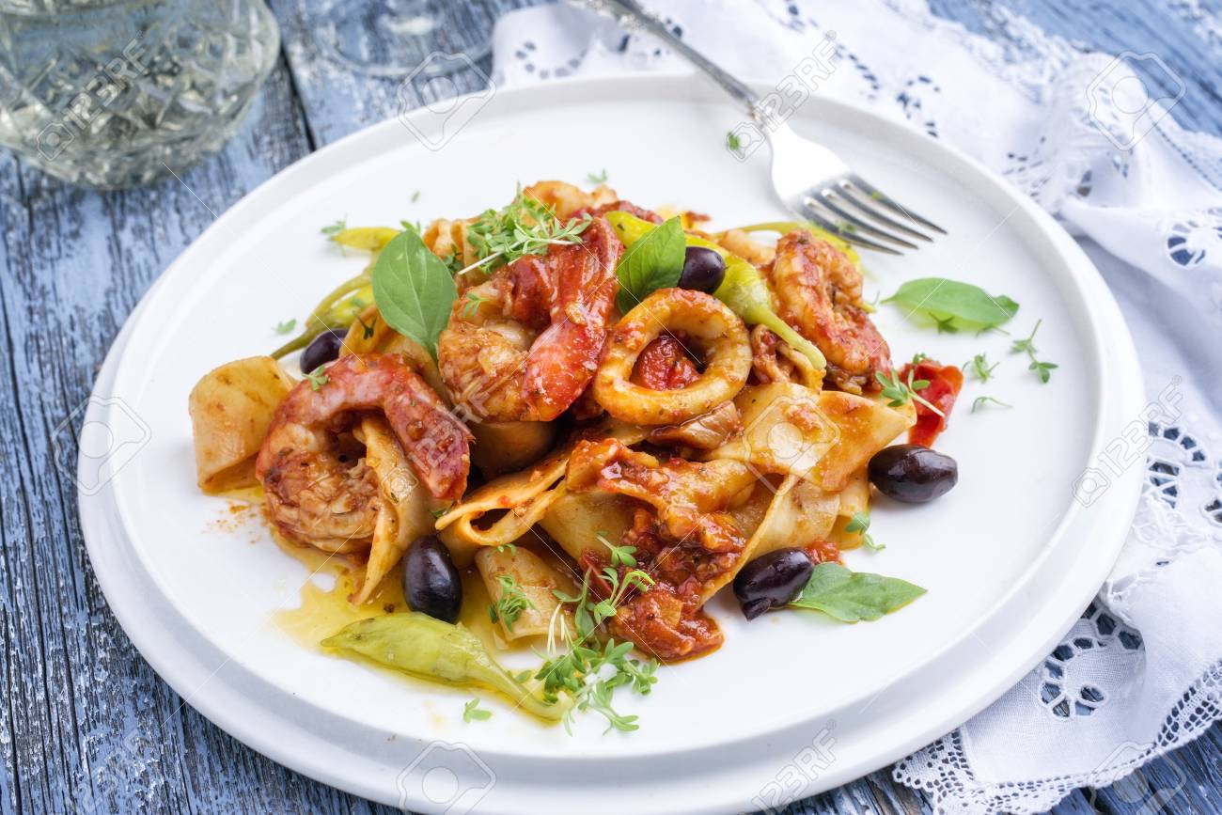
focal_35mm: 50
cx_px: 611
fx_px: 1697
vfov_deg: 27.0
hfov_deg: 39.6
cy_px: 408
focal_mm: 50
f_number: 10
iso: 100
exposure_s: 1/160
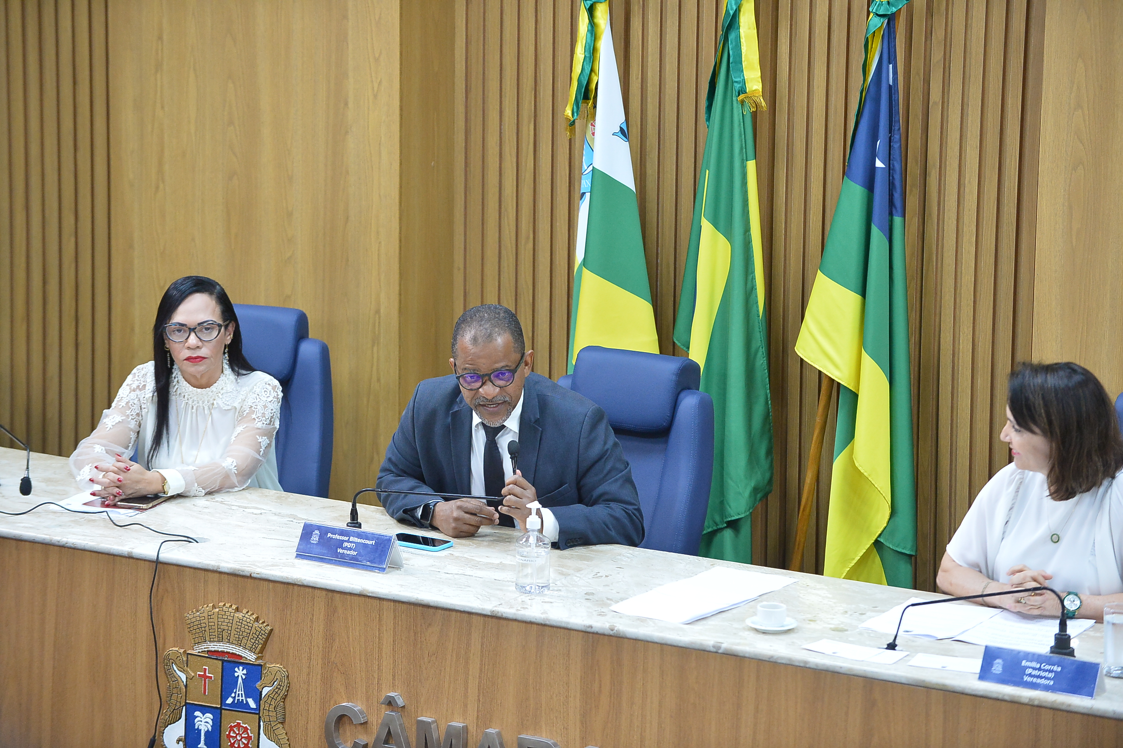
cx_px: 562
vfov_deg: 9.1
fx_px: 4676
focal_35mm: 150
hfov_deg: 13.7
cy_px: 374
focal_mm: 150
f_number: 3.2
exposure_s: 1/250
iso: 4000
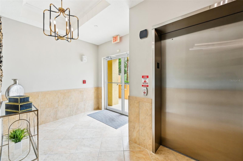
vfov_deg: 81.1
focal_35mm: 14
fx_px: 94
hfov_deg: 104.3
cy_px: 80
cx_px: 122
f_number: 8
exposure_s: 1/40
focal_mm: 14
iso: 400
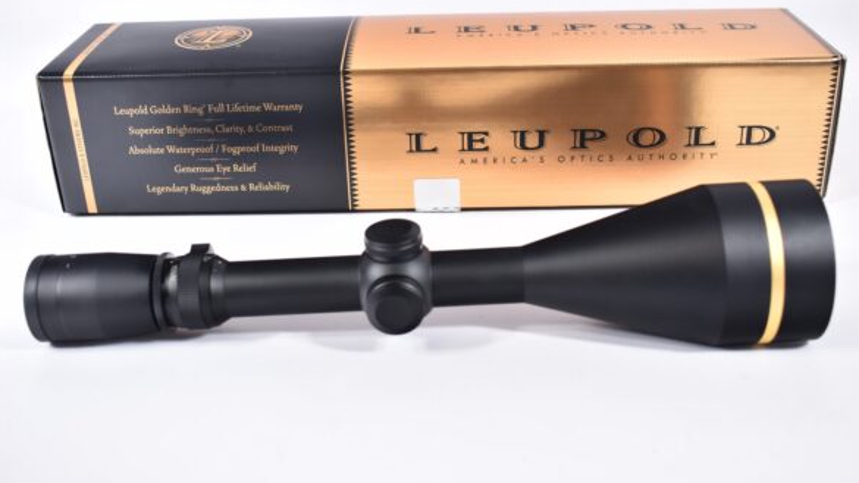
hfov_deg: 46.8
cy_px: 207
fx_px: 992
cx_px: 435
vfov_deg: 27.3
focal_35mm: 44
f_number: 5
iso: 640
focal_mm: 27
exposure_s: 1/40
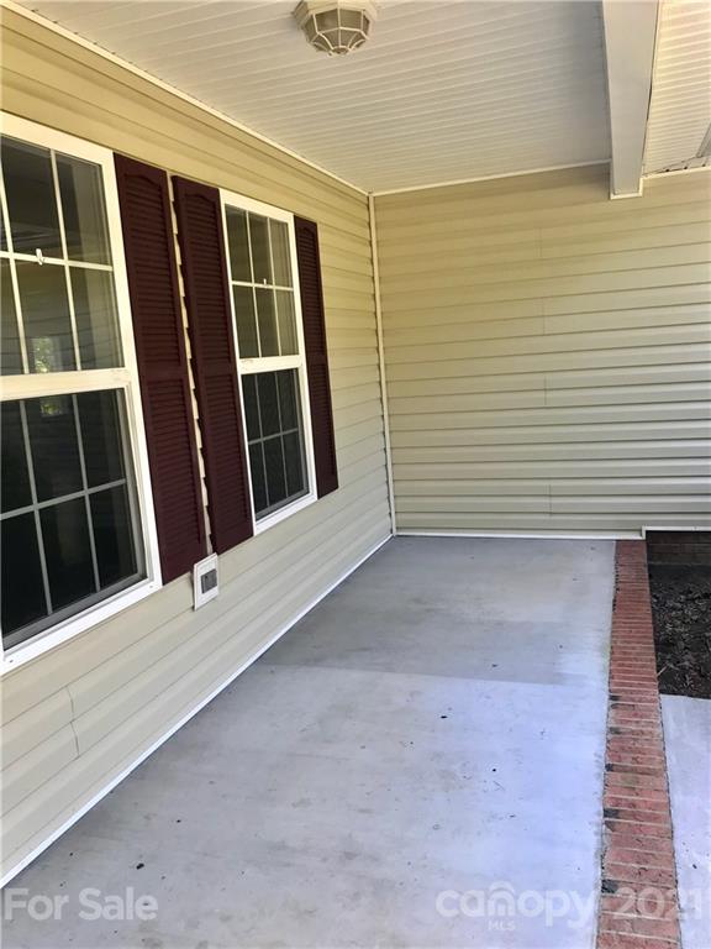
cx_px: 356
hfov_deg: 49.7
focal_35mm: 28
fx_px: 767
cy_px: 474
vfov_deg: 63.4
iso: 25
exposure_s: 1/120
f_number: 1.8
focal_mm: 3.99
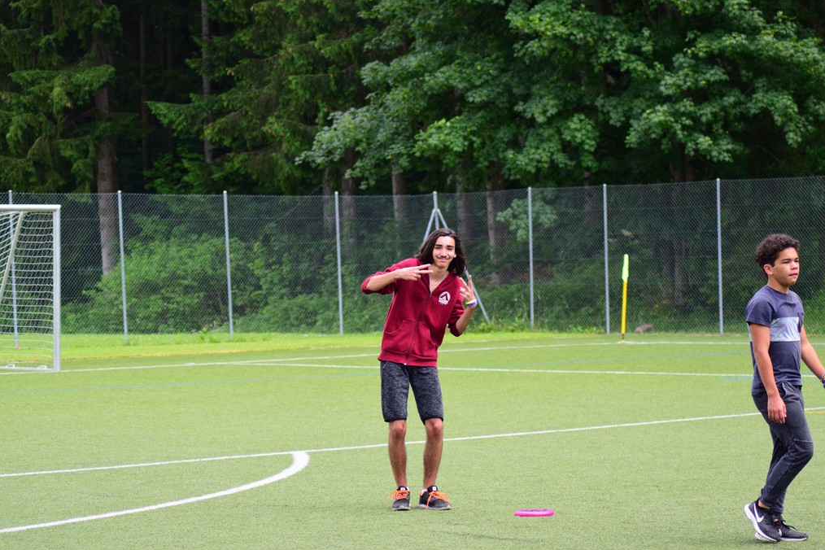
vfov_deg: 12.9
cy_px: 276
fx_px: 2429
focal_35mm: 106
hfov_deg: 19.3
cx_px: 416
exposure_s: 1/1250
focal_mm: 70
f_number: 4.5
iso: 800
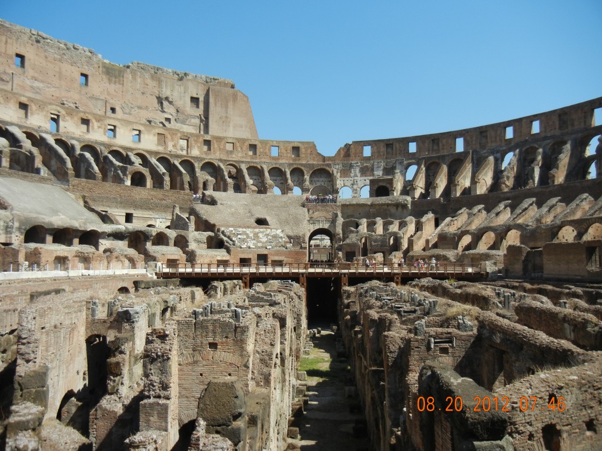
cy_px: 226
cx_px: 301
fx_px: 522
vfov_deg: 46.8
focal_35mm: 30
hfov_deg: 60.0
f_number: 7
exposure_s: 1/338
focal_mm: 5.4
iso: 160
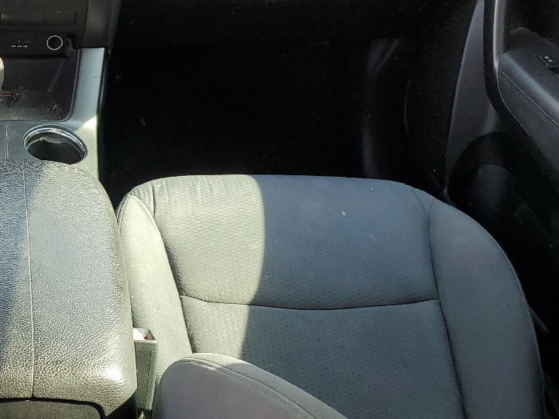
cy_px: 141
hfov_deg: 31.6
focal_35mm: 56
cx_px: -9
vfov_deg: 26.0
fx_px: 904
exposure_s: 1/192
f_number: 1.5
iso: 50
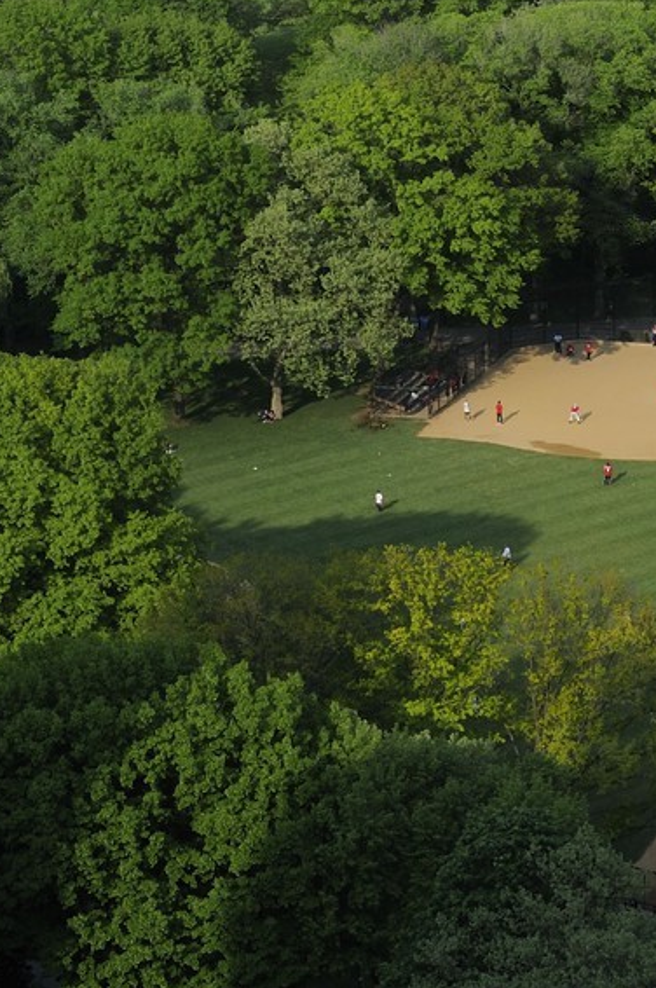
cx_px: 848
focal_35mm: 198
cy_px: -211
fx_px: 5425
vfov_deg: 10.2
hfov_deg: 6.9
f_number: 13
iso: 400
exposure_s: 1/160
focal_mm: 70
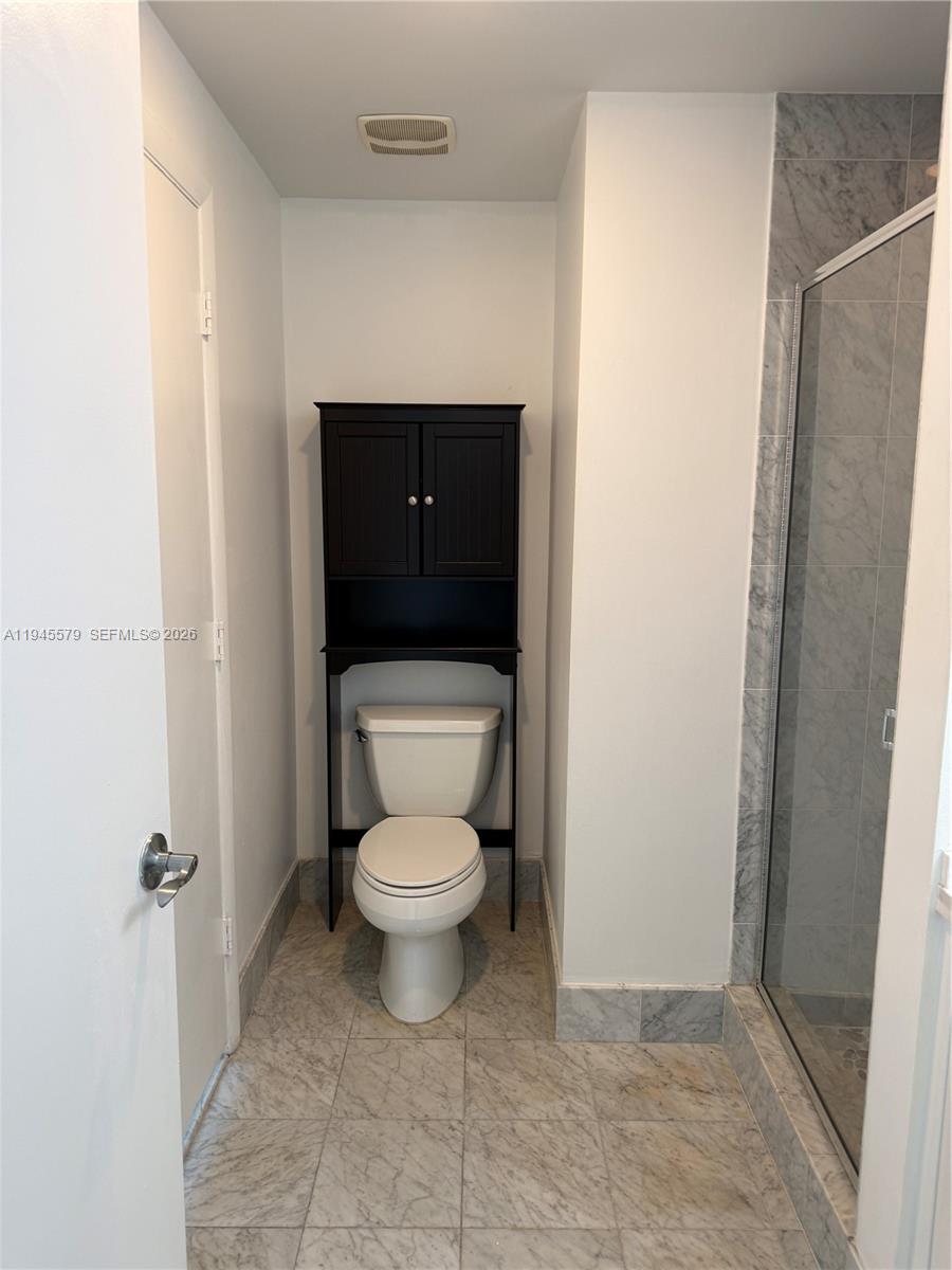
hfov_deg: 56.8
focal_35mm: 24
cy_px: 635
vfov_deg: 71.6
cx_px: 476
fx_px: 880
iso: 100
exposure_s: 1/120
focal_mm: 6.76
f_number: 1.78
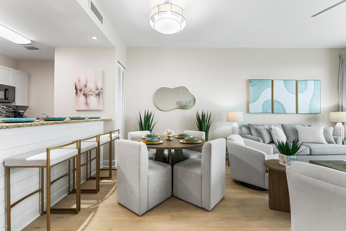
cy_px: 116
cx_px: 173
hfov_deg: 96.7
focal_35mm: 16
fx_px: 154
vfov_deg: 73.8
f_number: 8
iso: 12800
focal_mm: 16
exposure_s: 1/40
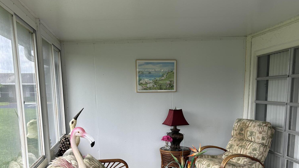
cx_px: 149
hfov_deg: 52.8
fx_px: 301
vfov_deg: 30.1
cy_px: 144
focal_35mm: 38
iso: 50
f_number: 1.5
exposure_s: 1/421
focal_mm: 5.7
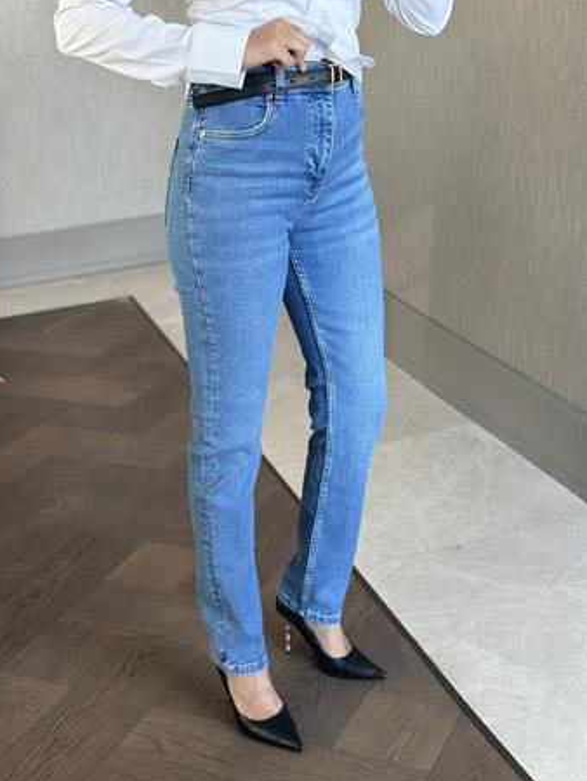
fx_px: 1220
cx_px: 259
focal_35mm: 54
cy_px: 422
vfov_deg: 35.5
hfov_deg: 27.0
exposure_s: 1/61
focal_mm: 6.86
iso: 125
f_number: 1.78
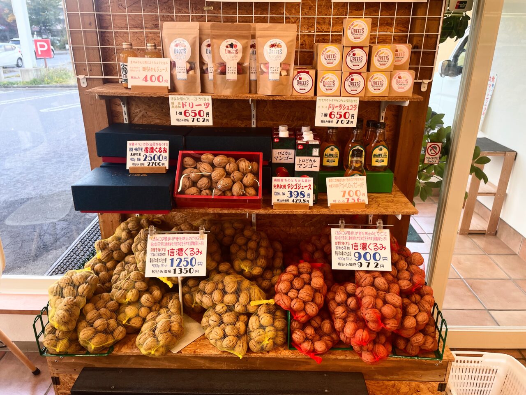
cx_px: 263
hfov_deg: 67.3
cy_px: 198
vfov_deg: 53.1
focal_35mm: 26
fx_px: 395
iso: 80
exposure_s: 1/120
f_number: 1.6
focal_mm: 4.2
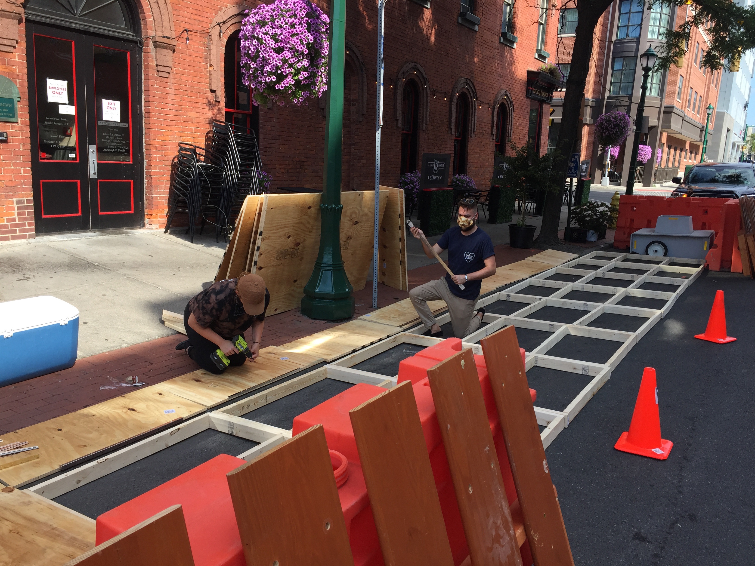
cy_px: 283
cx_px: 378
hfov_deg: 61.7
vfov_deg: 48.2
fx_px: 633
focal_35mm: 29
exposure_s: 1/706
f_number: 2.2
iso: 32
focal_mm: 4.15
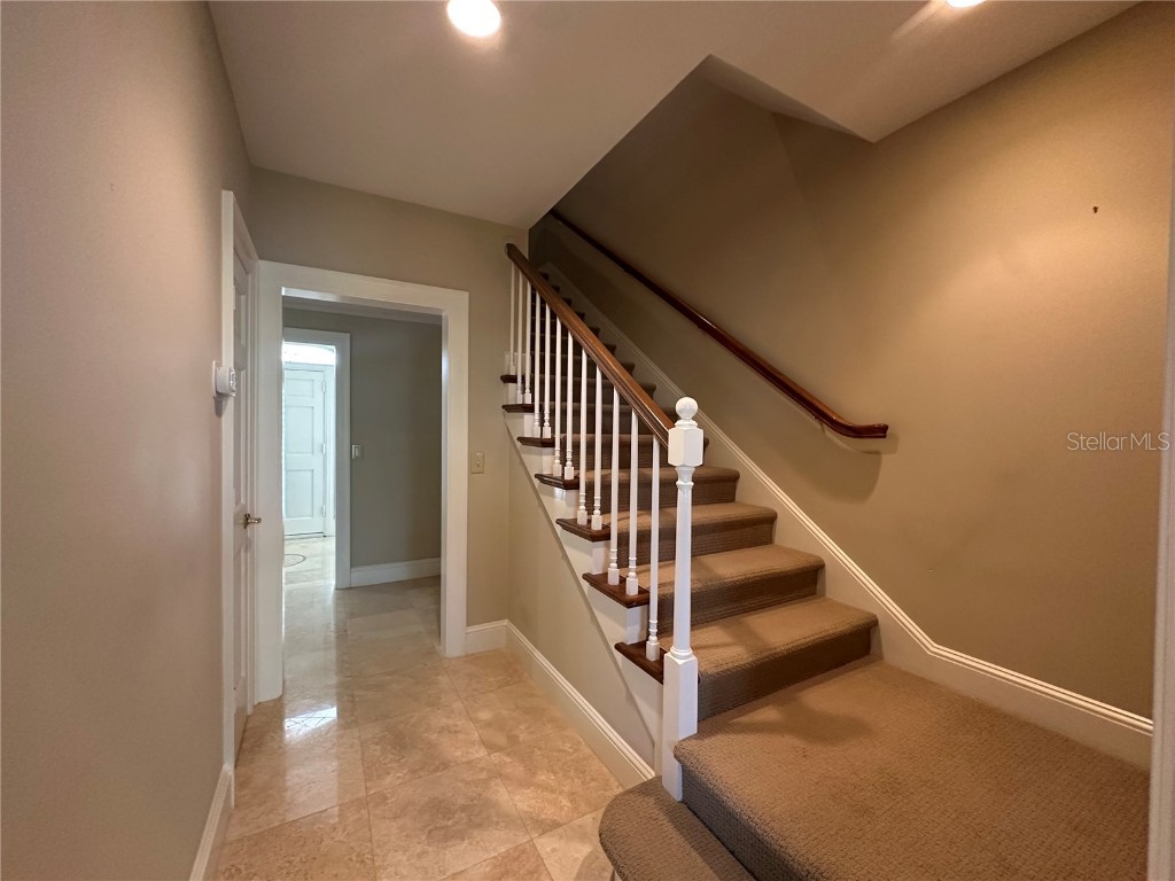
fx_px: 475
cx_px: 588
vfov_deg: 85.7
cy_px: 440
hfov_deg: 102.1
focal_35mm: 14
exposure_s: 1/60
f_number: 2.2
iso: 400
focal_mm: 2.22
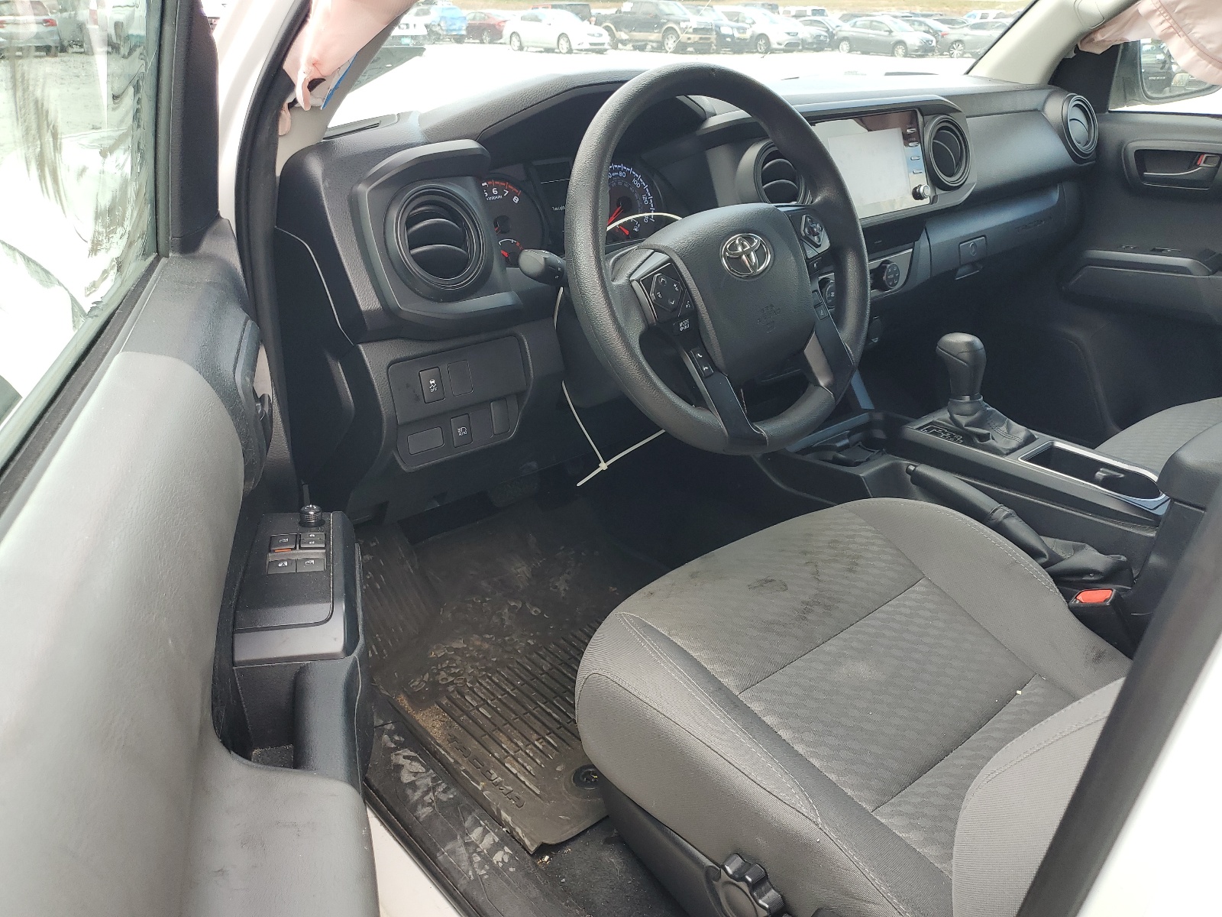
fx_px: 918
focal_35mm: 26
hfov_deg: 67.3
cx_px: 611
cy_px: 458
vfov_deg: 53.1
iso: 50
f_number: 1.5
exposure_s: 1/263
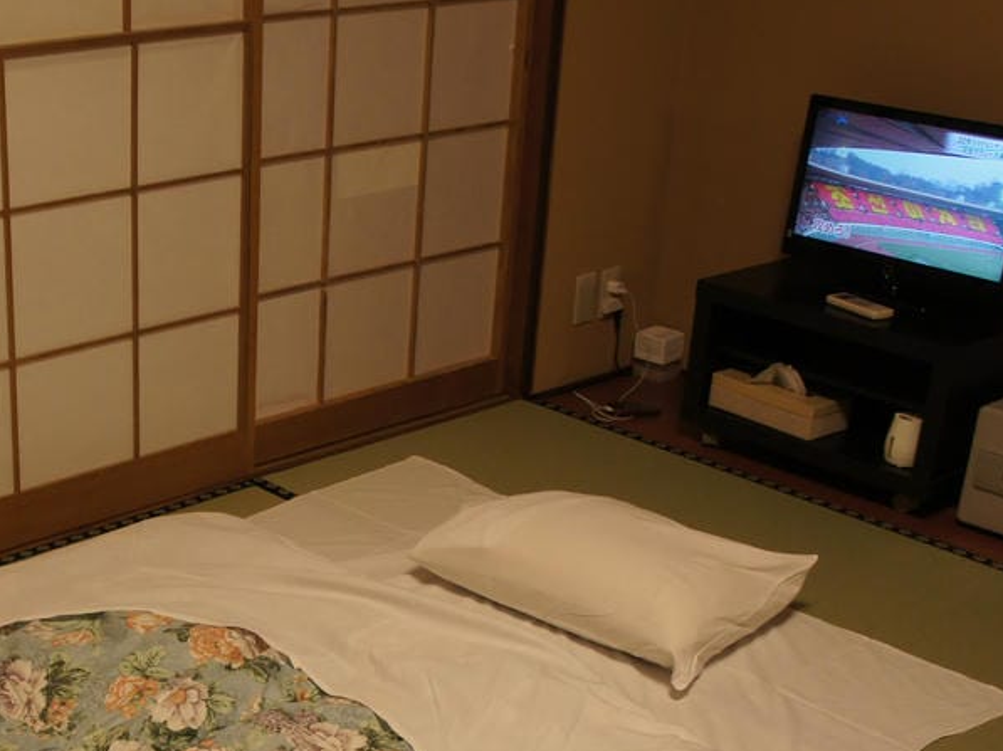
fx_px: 1680
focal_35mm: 58
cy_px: 654
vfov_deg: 24.6
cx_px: 173
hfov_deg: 32.2
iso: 500
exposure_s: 1/30
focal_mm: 20
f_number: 4
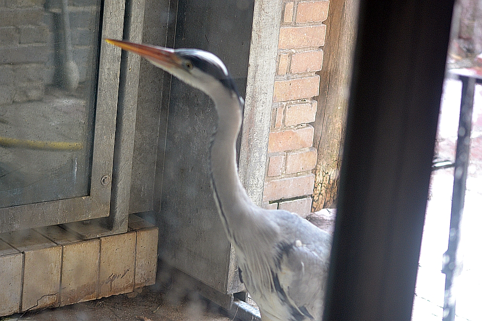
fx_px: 1405
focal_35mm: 105
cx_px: 241
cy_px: 160
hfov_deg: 19.5
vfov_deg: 13.0
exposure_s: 1/125
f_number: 4
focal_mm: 70
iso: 500
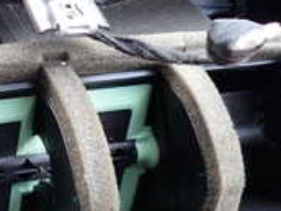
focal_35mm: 87
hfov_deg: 20.8
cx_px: -67
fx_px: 706
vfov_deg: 16.7
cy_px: 8
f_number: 2
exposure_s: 1/60
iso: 160
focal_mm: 4.5
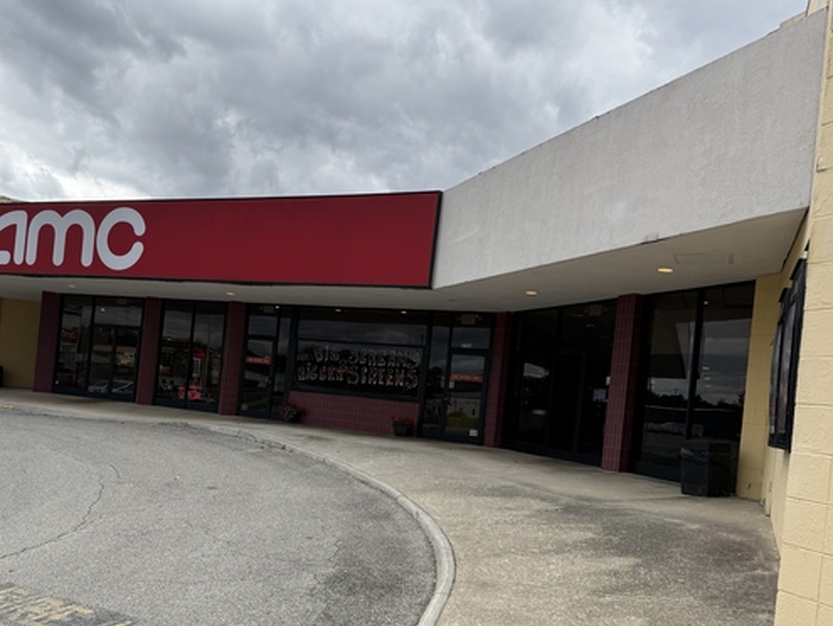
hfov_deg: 57.8
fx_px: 747
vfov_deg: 45.1
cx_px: 332
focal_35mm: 31
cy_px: 395
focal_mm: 6.76
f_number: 1.78
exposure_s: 1/1337
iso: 100
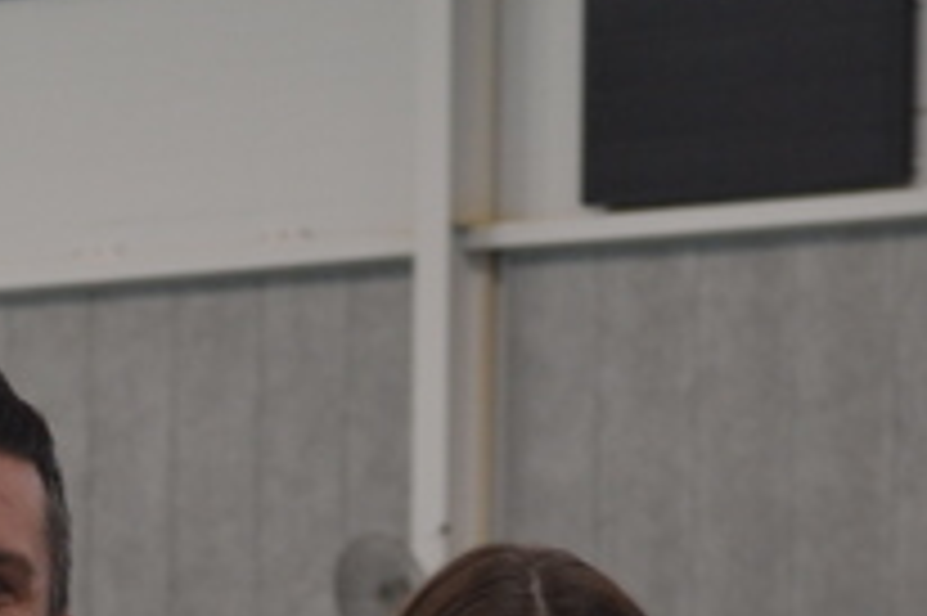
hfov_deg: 8.8
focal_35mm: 233
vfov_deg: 5.8
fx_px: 5995
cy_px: 1167
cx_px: 216
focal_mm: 40
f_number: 5.3
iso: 400
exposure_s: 1/40
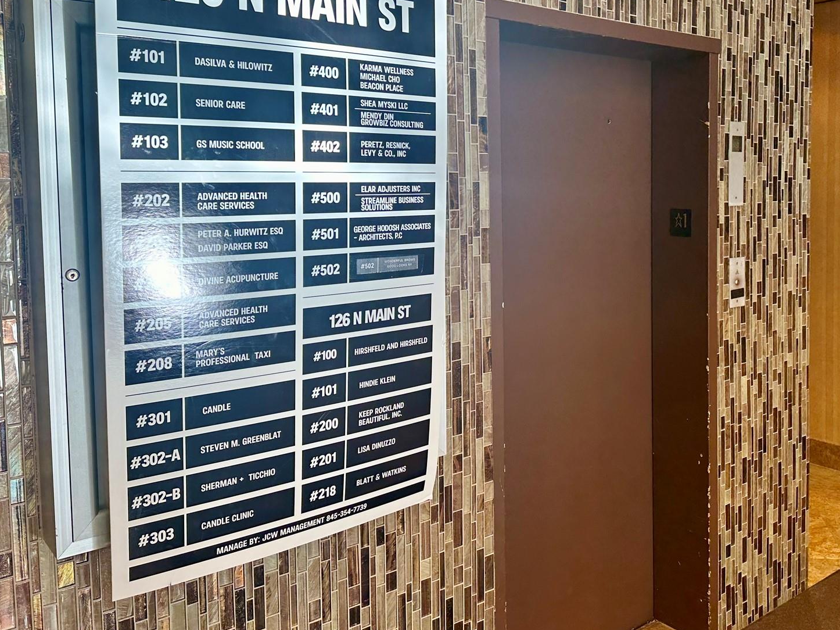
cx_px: 584
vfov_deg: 41.4
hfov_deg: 52.5
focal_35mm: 34
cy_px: 227
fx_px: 825
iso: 80
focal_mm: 6.86
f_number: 1.78
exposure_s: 1/120
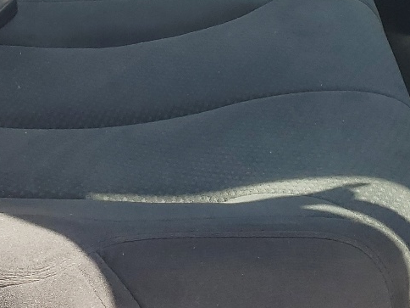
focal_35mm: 86
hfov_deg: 22.8
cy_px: -159
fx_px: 1019
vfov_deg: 15.7
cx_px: 191
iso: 50
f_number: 1.5
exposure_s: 1/455
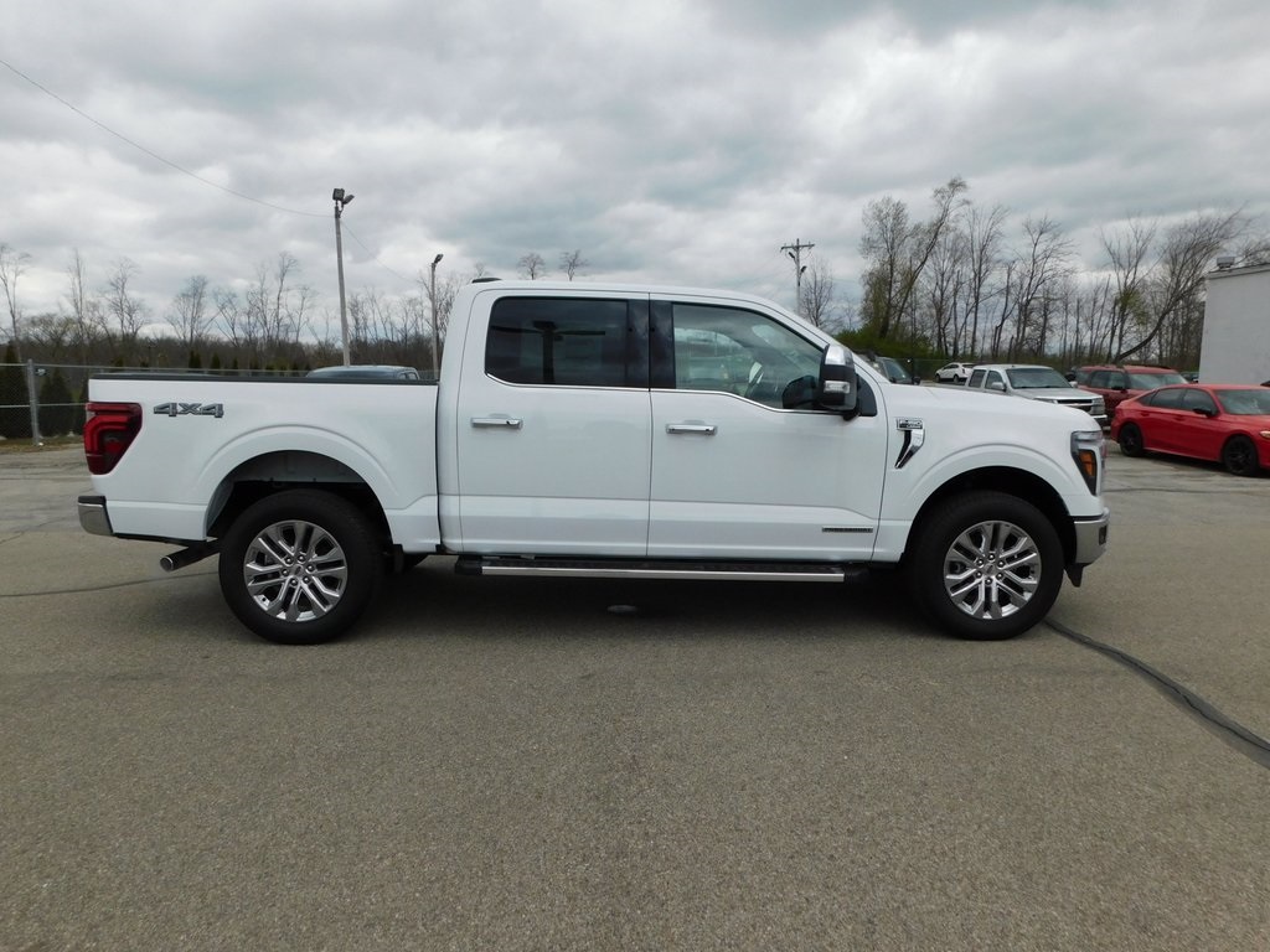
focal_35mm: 23
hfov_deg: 73.9
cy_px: 476
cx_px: 635
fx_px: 844
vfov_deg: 58.9
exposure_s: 1/1250
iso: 125
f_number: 3
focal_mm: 4
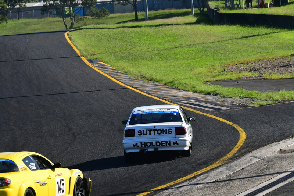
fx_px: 2572
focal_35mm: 315
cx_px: 147
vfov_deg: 4.4
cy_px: 98
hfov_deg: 6.5
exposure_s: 1/640
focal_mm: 210
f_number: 11
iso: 500
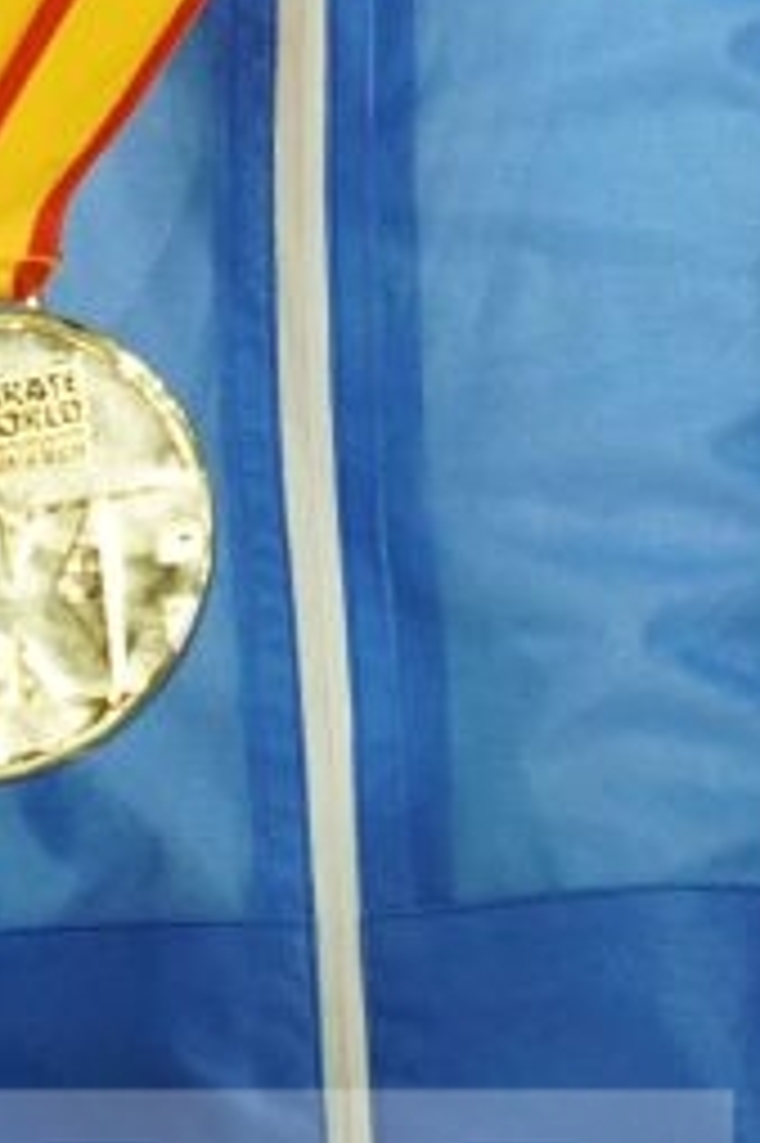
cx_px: 315
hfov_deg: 0.7
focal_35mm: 1891
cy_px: -99
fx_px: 59959
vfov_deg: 1.1
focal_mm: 400
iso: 4000
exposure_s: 1/500
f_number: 2.8
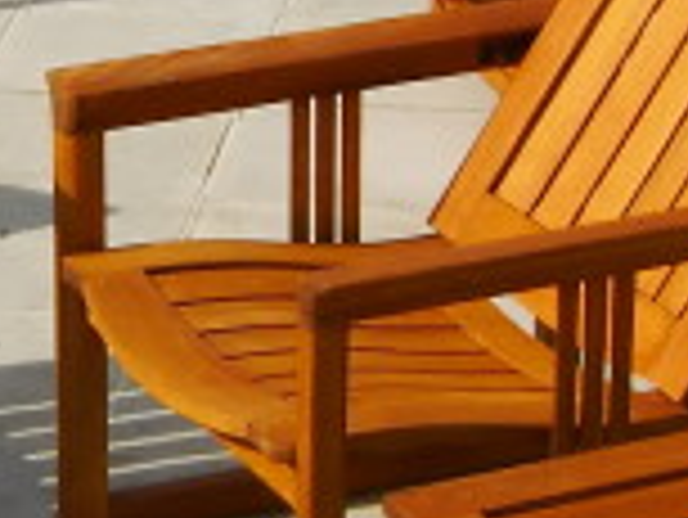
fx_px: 3859
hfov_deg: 10.0
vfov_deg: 7.7
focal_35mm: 194
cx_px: -180
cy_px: 126
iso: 64
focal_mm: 5.2
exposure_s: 1/200
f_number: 7.9
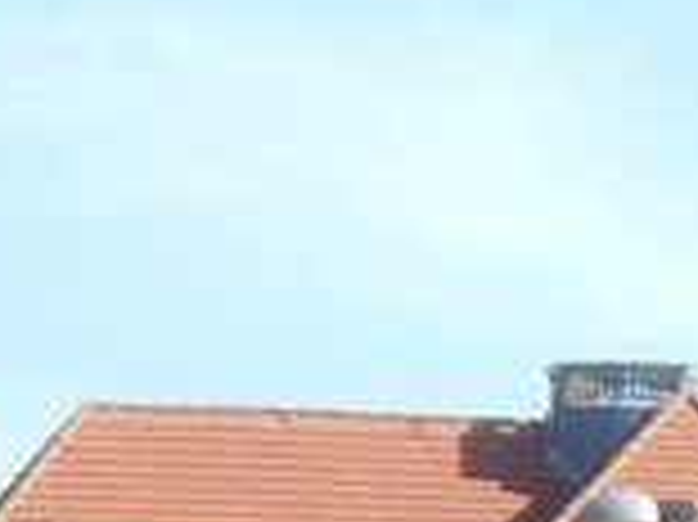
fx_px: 10779
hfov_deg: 3.6
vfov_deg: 2.7
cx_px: 2279
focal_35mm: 535
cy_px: 1665
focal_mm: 12.3
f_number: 4.1
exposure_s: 1/800
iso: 125
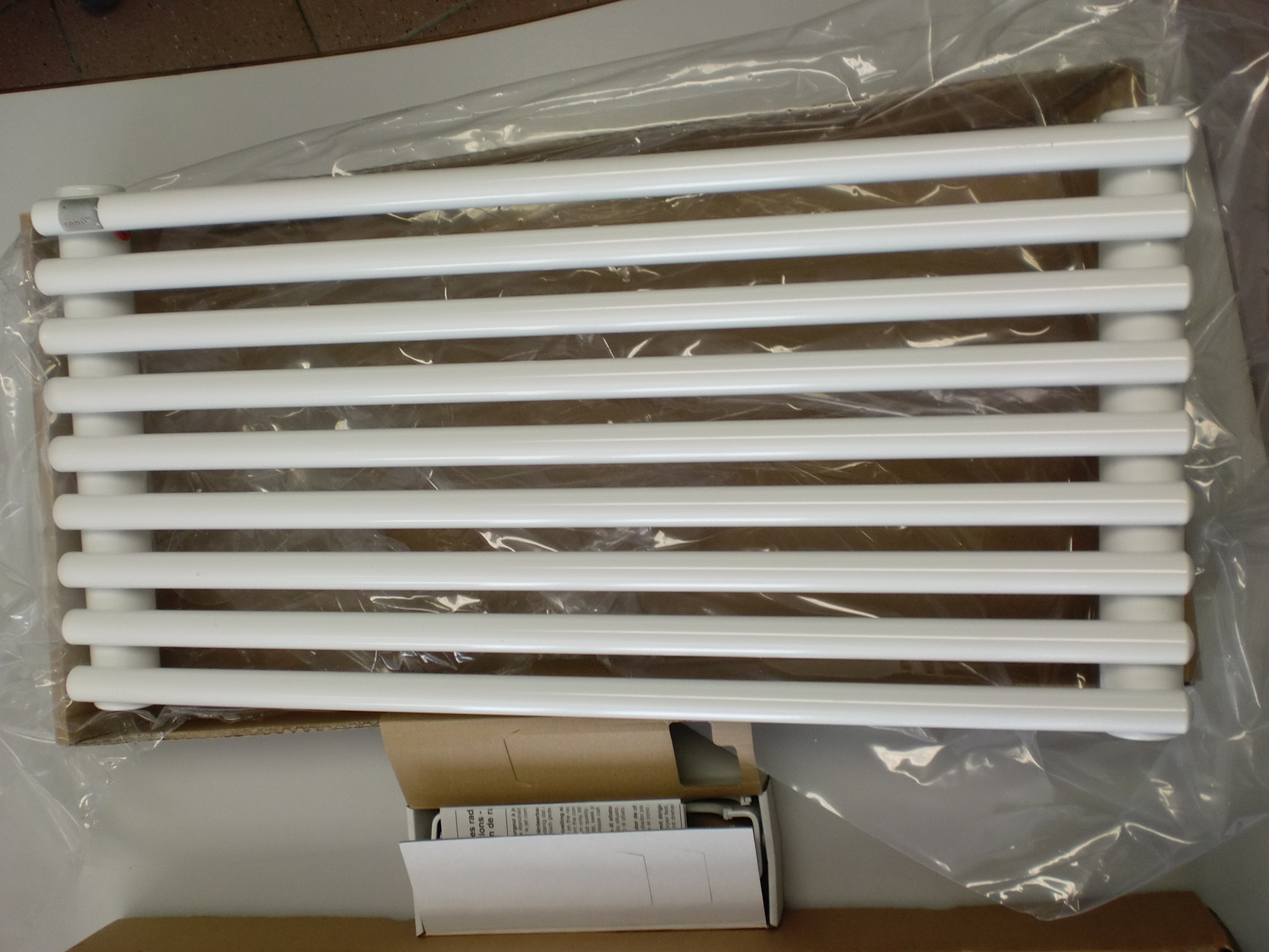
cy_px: 476
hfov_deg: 52.6
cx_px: 634
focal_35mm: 35
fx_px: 1283
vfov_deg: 40.7
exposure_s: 1/60
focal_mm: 6.3
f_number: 3.1
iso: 80
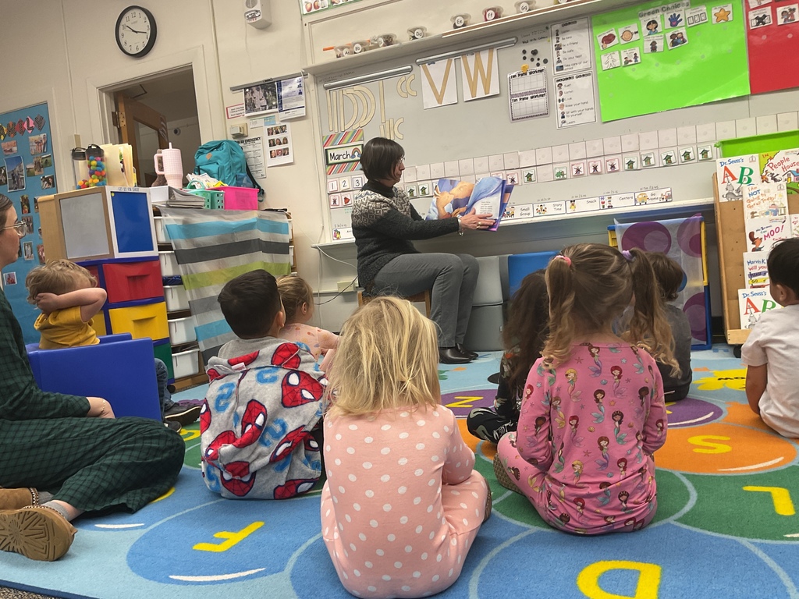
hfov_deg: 61.7
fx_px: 669
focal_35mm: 29
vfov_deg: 48.2
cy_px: 300
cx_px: 400
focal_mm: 3
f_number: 1.8
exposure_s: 1/60
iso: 40
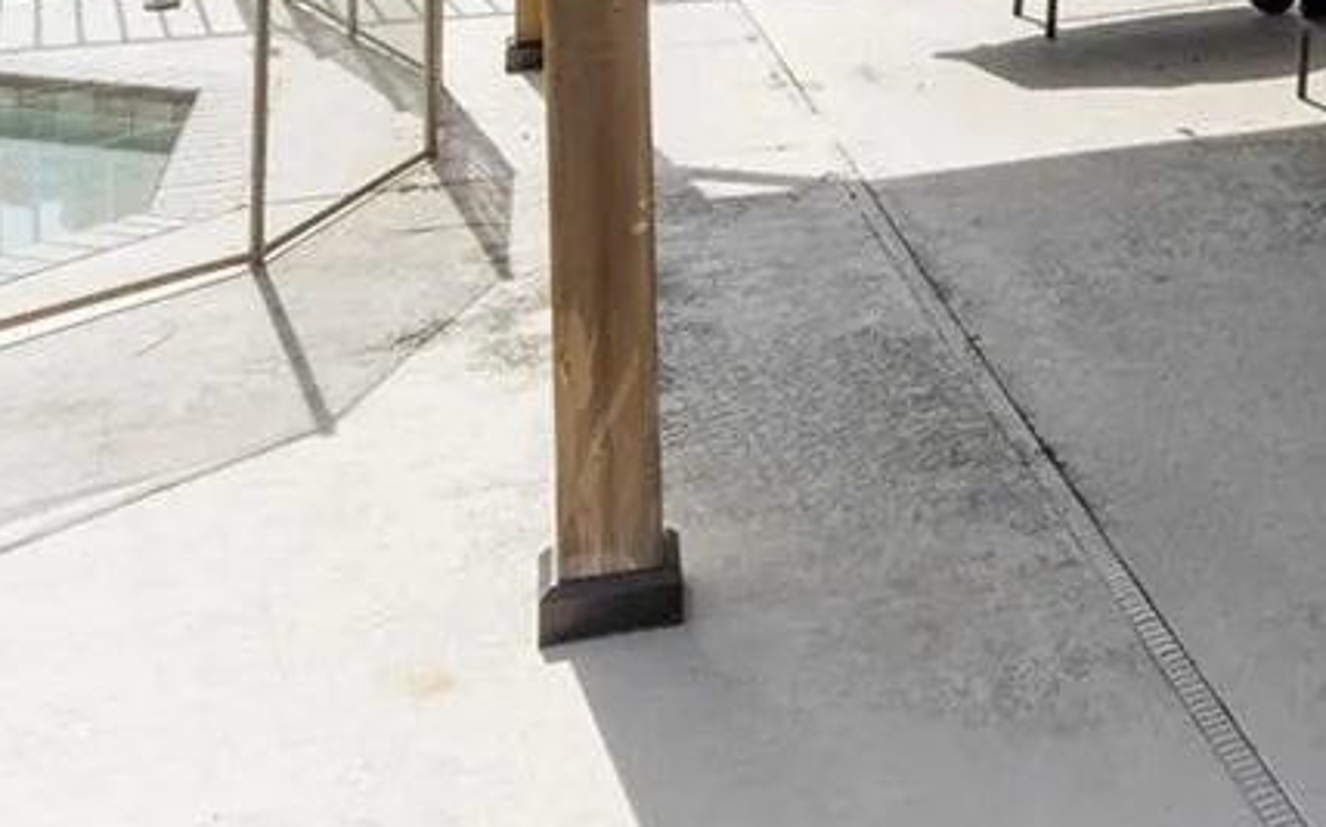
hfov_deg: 28.0
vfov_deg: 18.5
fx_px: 2203
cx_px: 1704
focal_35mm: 61
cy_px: -468
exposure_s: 1/400
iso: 400
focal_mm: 16
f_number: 10
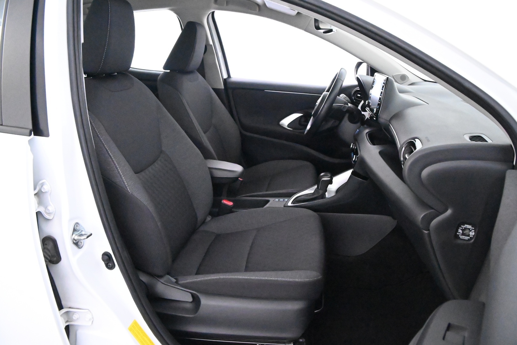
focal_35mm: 75
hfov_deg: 27.0
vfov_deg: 18.2
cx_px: 258
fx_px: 1077
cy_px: 172
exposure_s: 1/80
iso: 22800
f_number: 11
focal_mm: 50
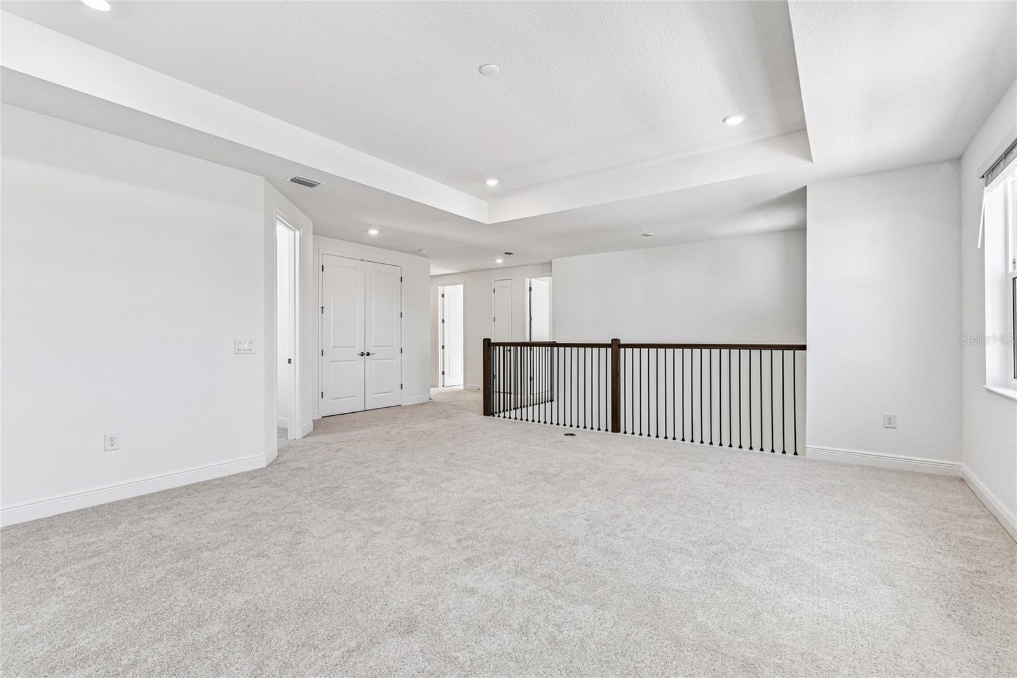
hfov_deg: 100.4
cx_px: 508
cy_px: 339
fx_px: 424
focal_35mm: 15
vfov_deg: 77.3
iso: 100
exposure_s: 1/50
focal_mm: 10
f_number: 7.1
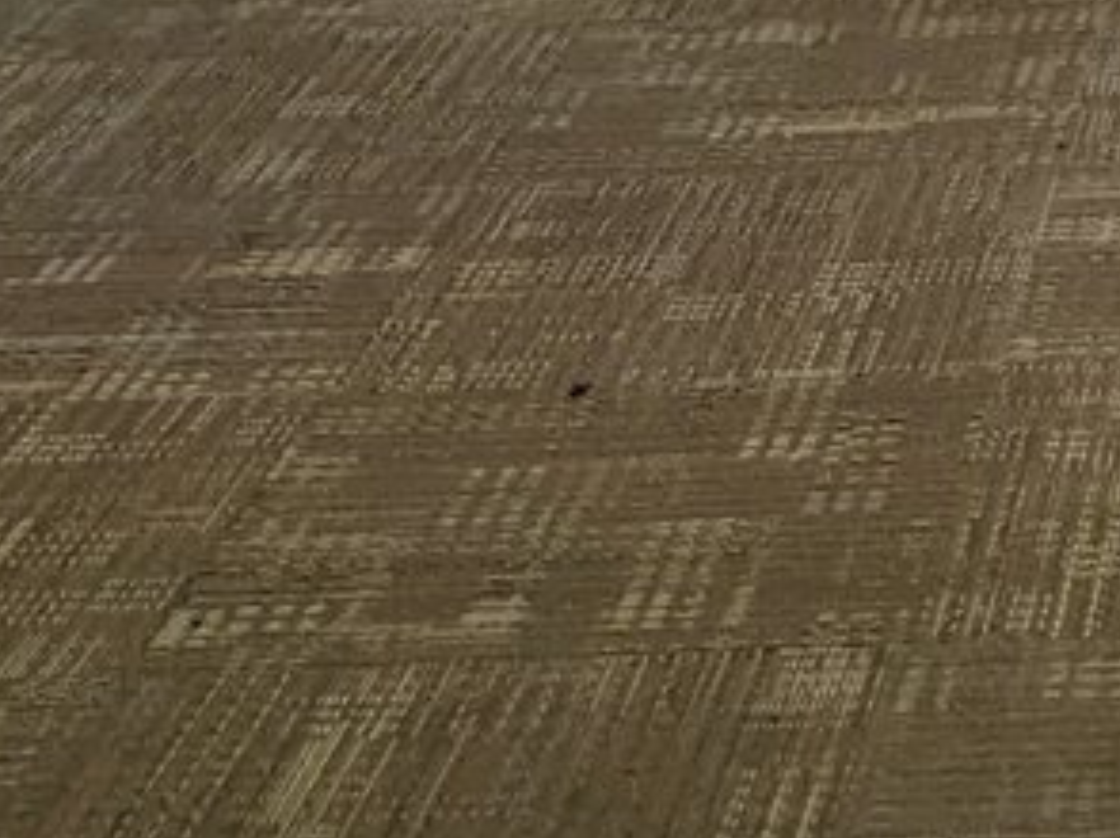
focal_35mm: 139
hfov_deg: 13.3
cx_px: 1747
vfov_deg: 9.7
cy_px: -1038
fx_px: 4494
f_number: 1.73
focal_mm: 4.38
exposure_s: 1/244
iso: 46
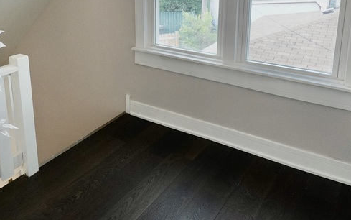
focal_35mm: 37
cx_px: 118
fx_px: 355
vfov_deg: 33.0
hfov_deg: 51.6
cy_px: 34
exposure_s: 1/160
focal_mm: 11
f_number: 4
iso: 800
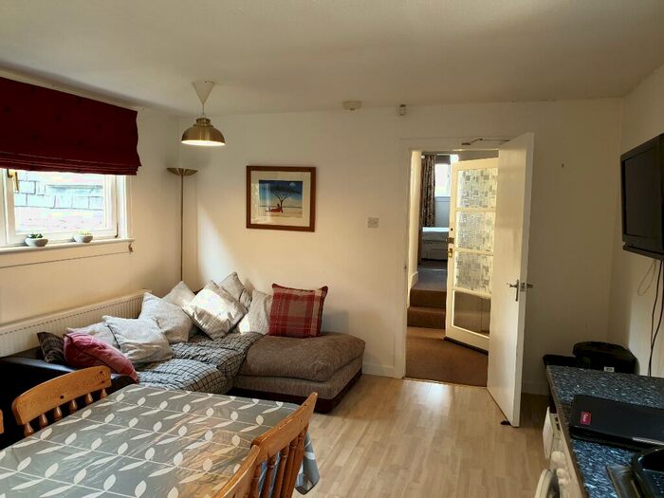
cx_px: 332
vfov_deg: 53.1
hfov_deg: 67.3
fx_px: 499
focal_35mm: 26
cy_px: 249
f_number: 2.4
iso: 125
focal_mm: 4.3
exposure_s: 1/50
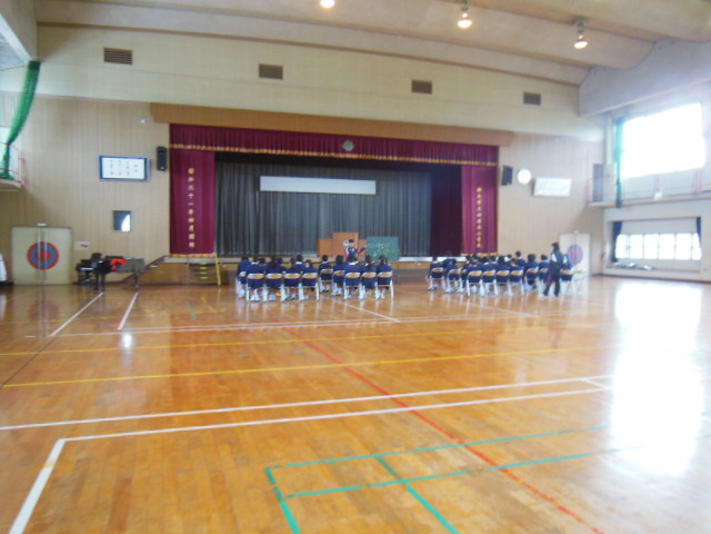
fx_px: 596
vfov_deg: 48.2
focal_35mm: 29
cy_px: 267
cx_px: 356
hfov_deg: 61.7
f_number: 3.7
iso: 400
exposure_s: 1/40
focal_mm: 5.2
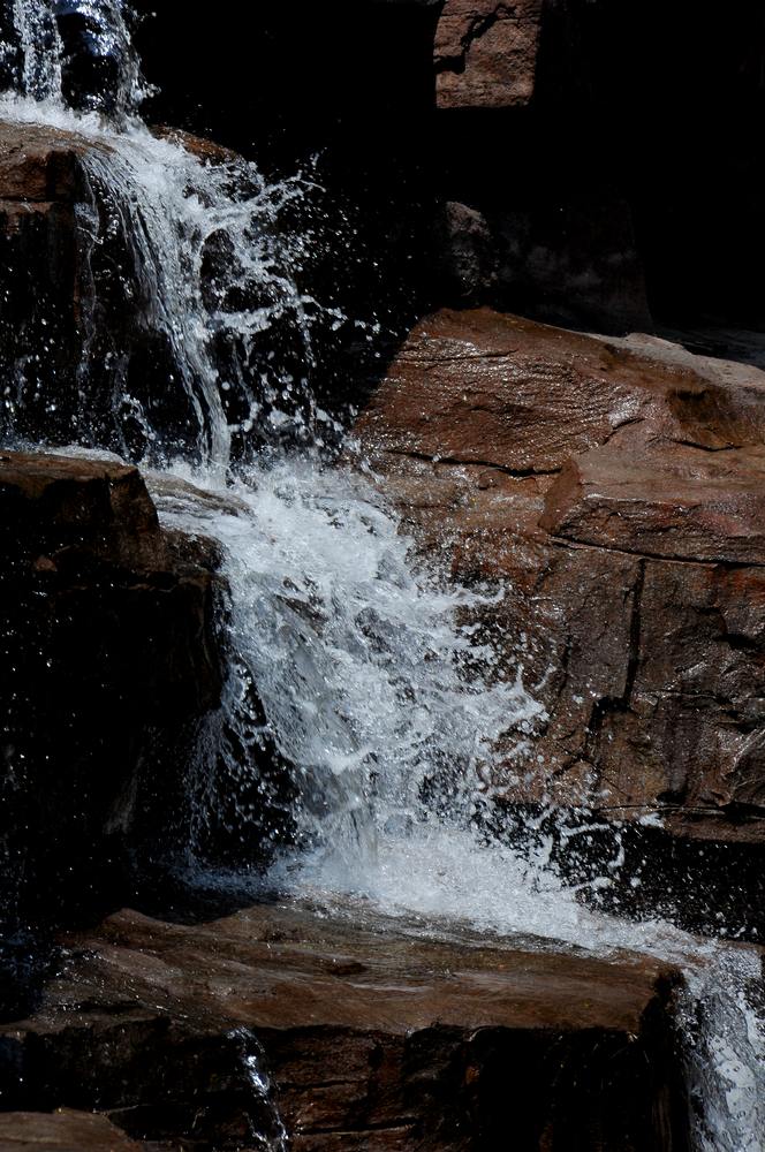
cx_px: 382
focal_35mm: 420
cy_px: 576
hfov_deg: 3.3
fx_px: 13424
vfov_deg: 4.9
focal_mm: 280
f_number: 16
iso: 400
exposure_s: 1/500
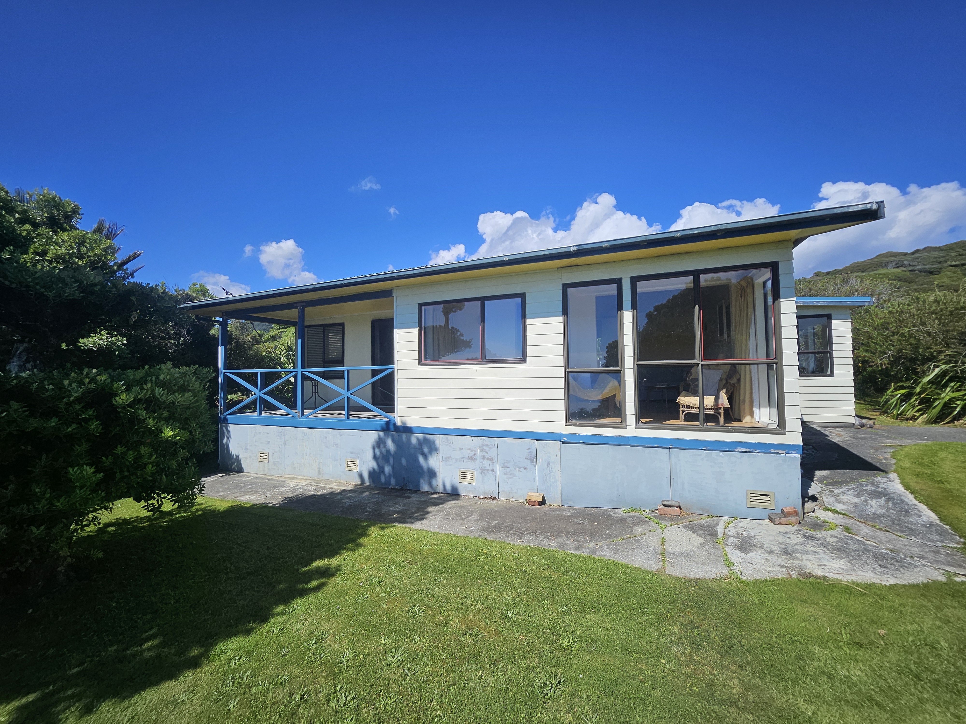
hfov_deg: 106.2
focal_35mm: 13
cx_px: 483
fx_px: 363
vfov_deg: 89.9
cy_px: 362
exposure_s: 1/2180
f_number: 2.2
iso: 32
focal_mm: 1.7
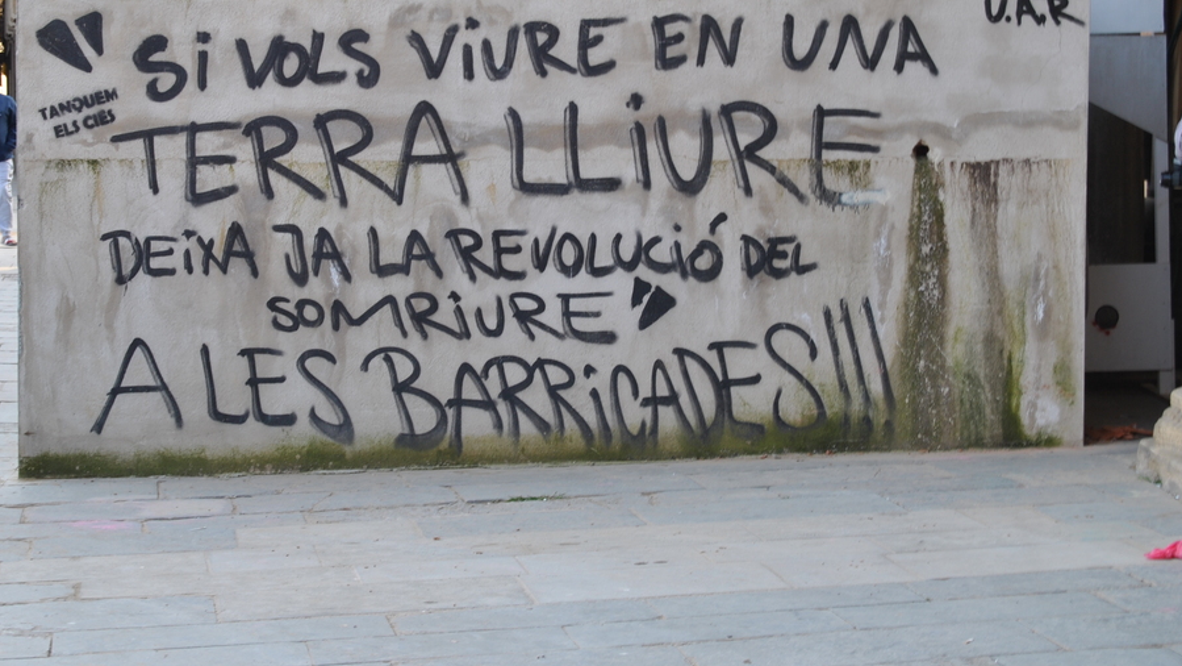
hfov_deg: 21.6
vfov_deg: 12.3
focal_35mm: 99
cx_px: 534
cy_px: 220
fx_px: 3091
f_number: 9
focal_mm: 55
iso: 100
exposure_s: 1/15
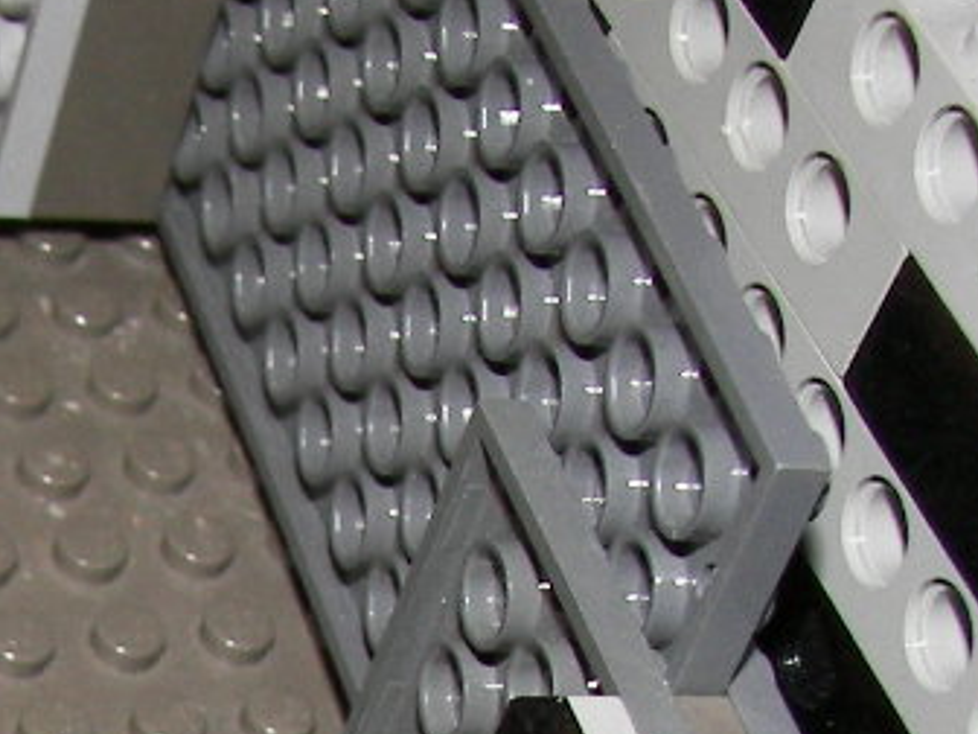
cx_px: -189
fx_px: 3871
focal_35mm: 137
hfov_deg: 14.0
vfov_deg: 10.4
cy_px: 1151
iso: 100
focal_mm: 6
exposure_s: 1/30
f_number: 2.8
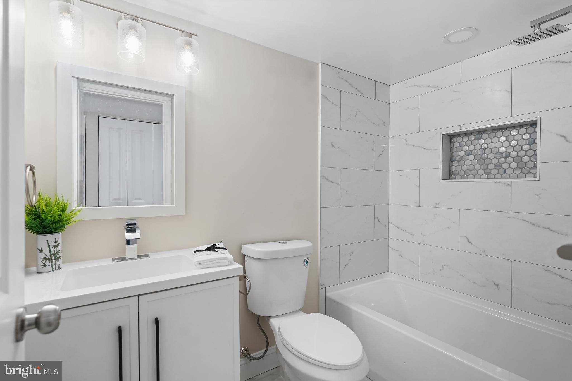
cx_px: 286
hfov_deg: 93.3
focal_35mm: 17
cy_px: 190
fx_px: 270
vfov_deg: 70.4
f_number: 3.5
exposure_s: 1/50
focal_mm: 17
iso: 1000
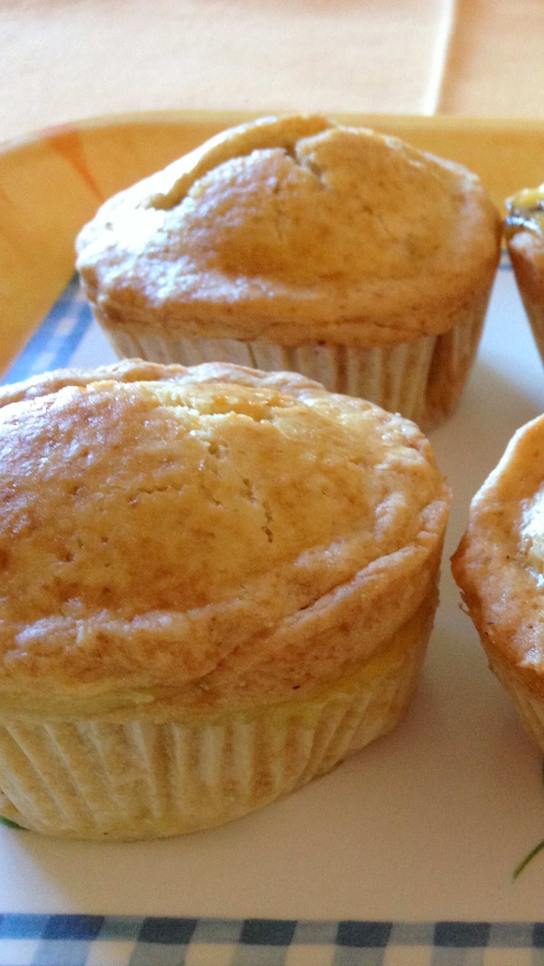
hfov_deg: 21.9
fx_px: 1307
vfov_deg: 40.6
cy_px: 482
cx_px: 641
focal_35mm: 51
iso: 160
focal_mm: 4.28
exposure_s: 1/20
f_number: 2.4
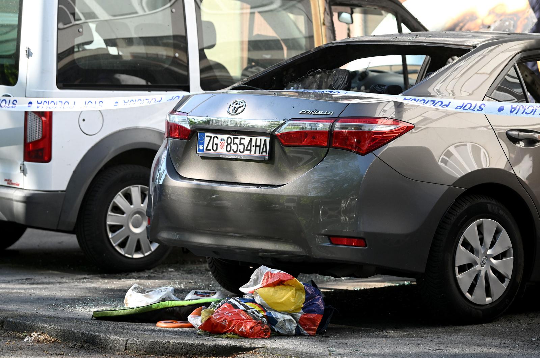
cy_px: 179
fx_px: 2171
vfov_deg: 9.4
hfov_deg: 14.2
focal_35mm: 145
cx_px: 270
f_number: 4
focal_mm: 145
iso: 1000
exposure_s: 1/2500
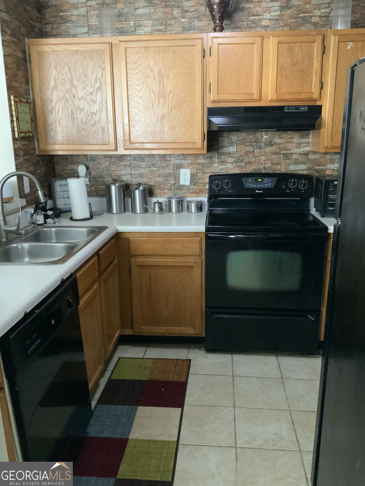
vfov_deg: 61.7
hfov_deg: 48.2
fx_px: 408
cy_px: 243
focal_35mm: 29
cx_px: 182
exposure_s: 1/30
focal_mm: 3
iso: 400
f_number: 1.8
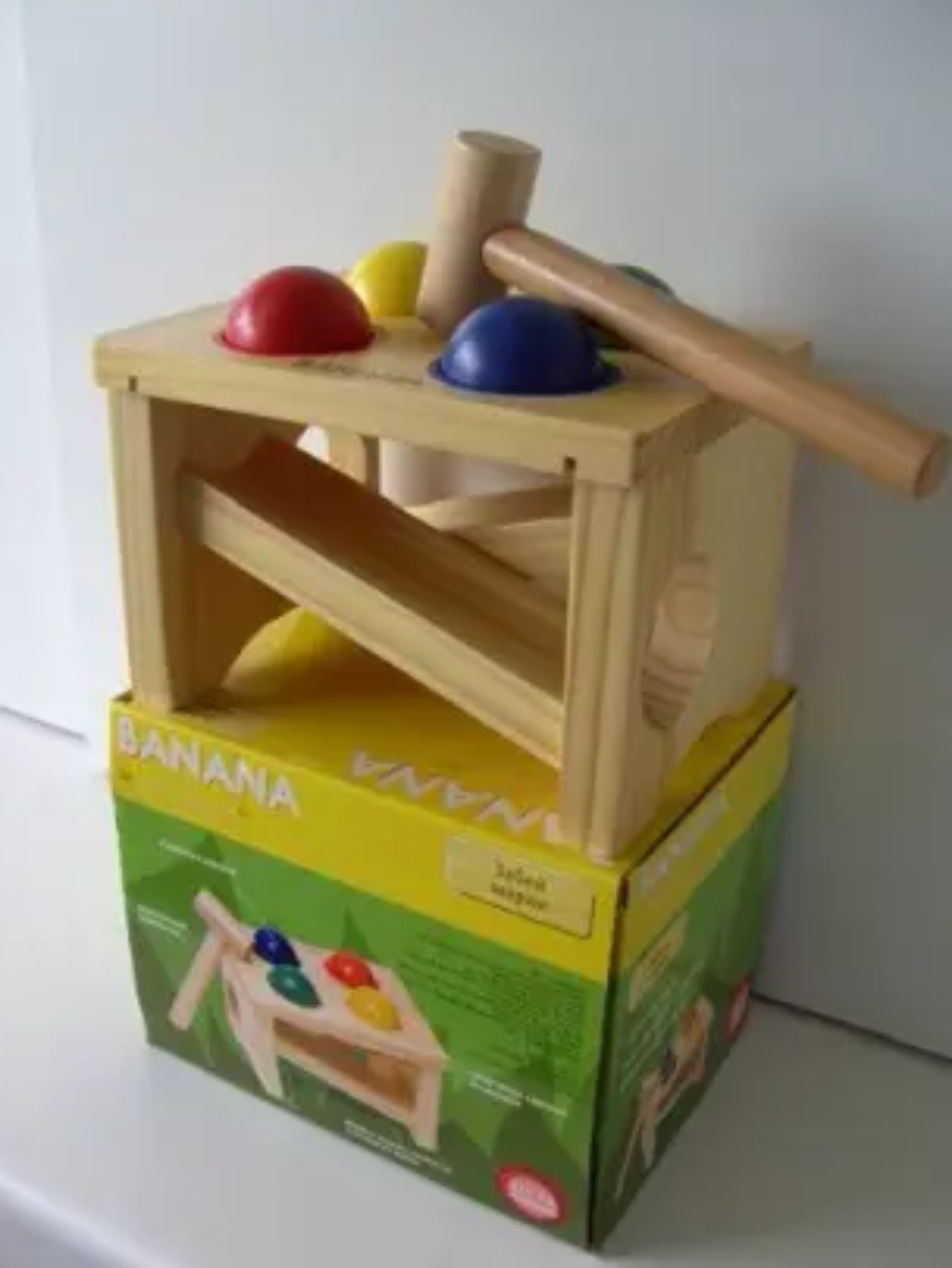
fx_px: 1429
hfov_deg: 36.8
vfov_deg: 47.9
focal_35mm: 39
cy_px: 634
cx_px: 479
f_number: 2.8
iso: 80
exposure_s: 1/50
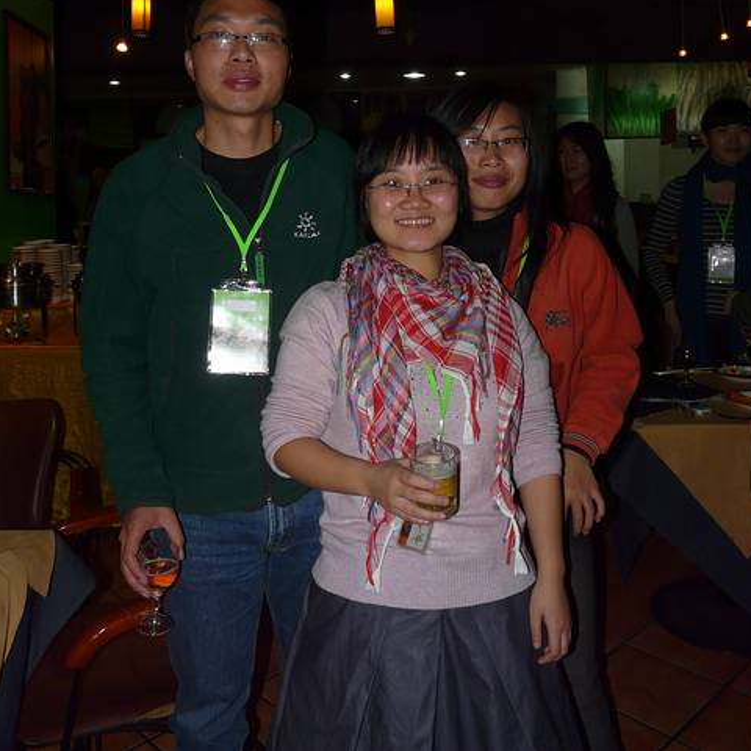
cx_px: 383
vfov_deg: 47.5
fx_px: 835
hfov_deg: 48.4
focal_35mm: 34
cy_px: 236
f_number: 4
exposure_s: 1/30
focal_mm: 4.6
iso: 100
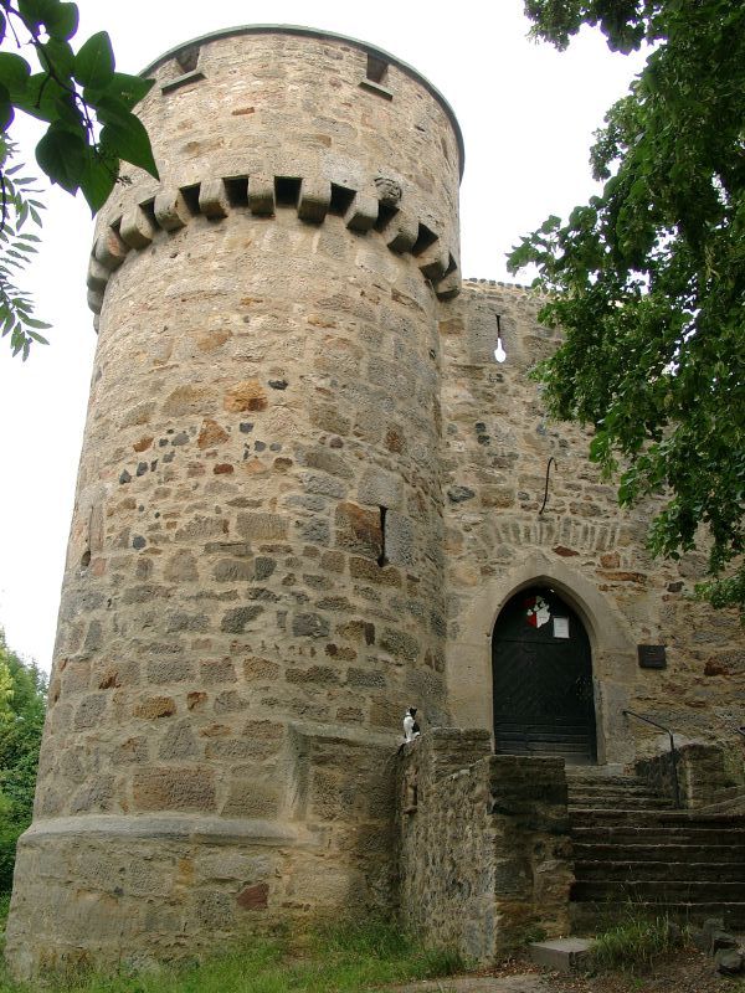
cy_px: 496
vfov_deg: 54.0
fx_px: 976
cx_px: 372
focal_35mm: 34
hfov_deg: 41.8
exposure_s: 1/107
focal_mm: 7.13
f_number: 4
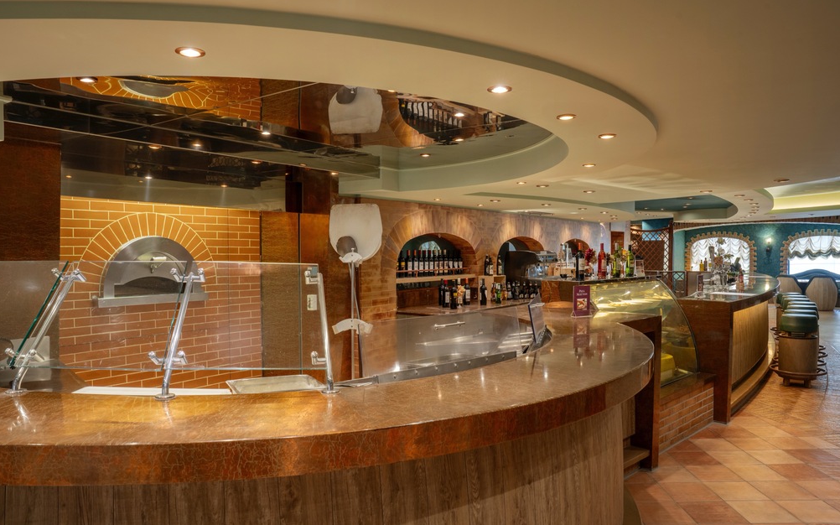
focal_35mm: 25
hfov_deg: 72.6
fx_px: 572
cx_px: 419
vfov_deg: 49.3
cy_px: 272
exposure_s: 1/2
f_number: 11
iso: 400
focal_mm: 24
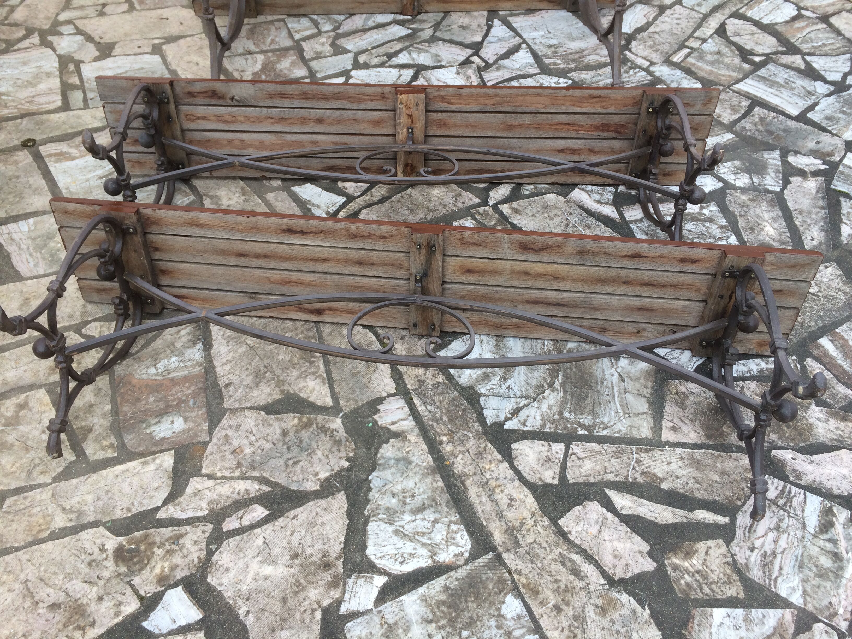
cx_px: 426
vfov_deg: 48.2
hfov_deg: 61.7
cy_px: 320
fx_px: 714
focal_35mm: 29
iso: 32
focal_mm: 4.15
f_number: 2.2
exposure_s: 1/100
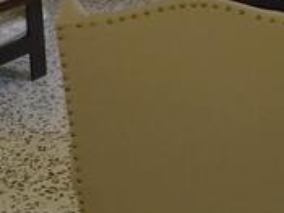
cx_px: 254
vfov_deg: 17.7
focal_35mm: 81
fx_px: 664
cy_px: -6
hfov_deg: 23.5
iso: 200
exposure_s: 1/40
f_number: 2.2
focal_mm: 3.3
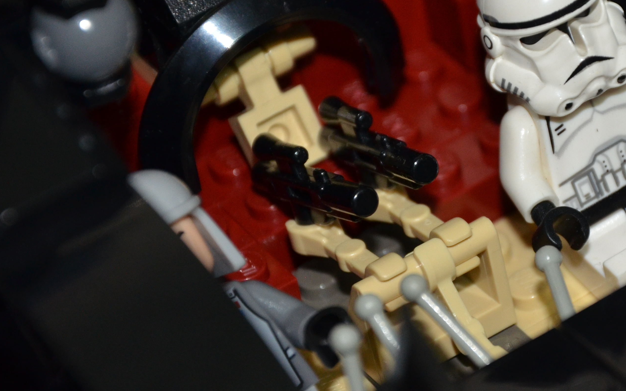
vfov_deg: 4.2
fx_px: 5306
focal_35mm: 311
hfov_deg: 6.7
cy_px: 137
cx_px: 491
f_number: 5.6
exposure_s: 1/60
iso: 800
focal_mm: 105
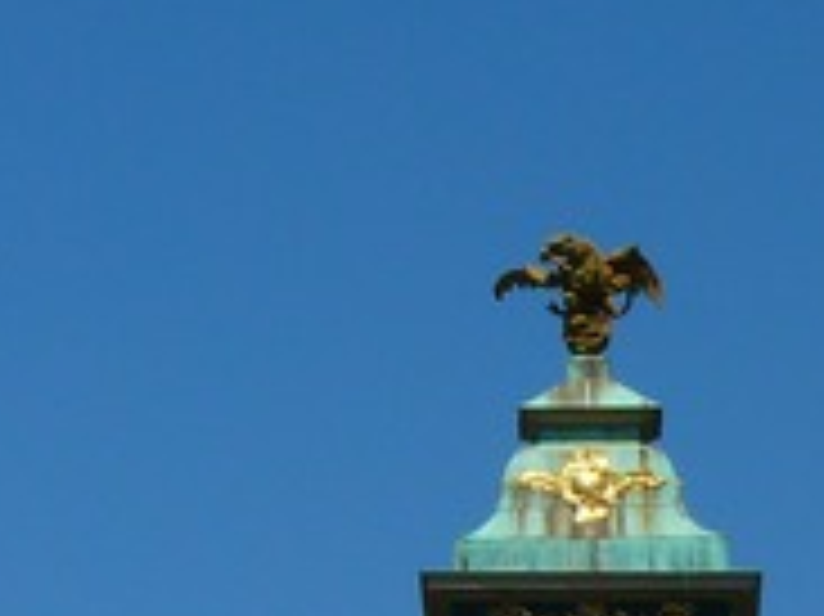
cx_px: 590
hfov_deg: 6.3
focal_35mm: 316
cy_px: 1003
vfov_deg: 4.7
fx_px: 7517
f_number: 5.6
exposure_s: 1/250
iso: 100
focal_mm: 16.3
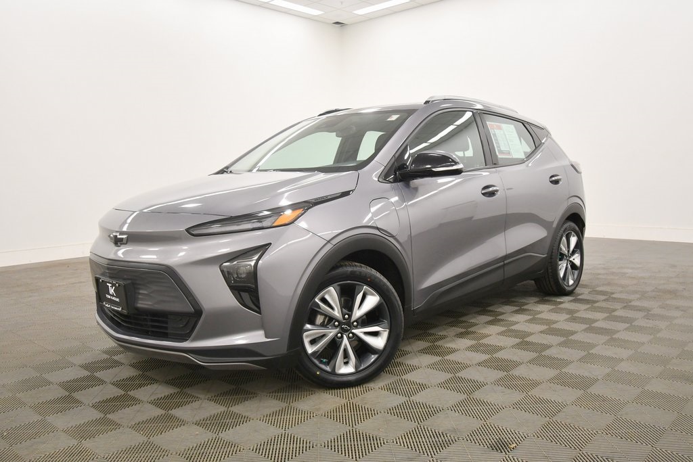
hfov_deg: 61.9
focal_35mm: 30
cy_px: 231
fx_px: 578
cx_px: 346
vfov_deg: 43.6
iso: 1000
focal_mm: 20
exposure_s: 1/125
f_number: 5.6
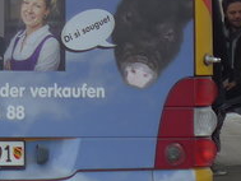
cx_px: -281
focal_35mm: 292
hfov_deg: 6.5
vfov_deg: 5.0
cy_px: -159
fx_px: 2034
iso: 80
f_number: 3
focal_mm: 9.5
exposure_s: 1/200
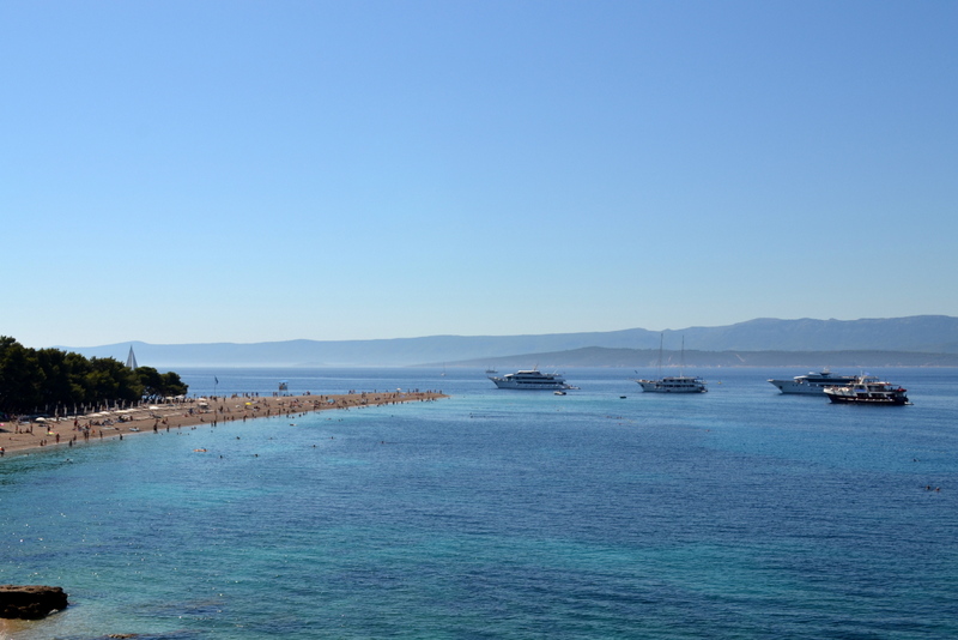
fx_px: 958
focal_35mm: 36
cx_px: 479
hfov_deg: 53.1
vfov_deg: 36.9
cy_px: 320
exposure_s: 1/320
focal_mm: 24
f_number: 9
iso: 100
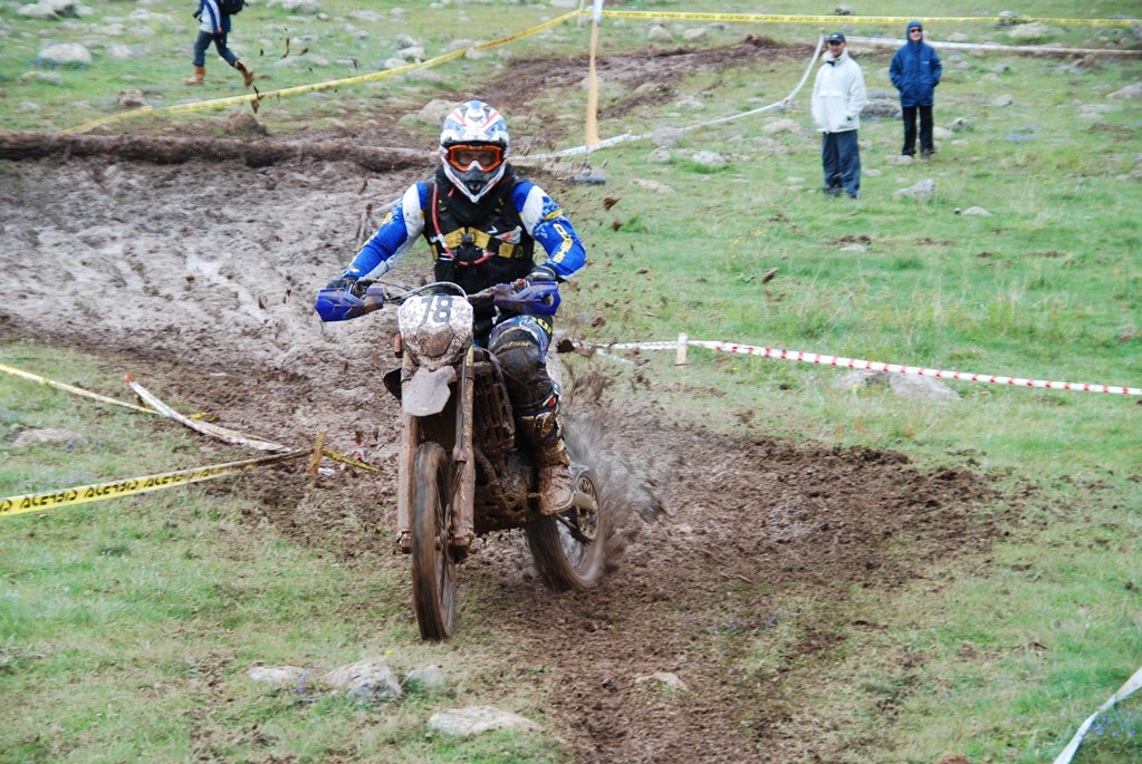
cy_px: 382
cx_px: 571
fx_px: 4669
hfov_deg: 13.9
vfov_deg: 9.4
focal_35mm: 147
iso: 100
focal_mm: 98
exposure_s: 1/125
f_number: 5.6
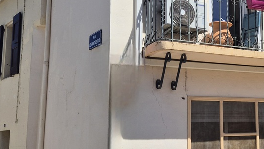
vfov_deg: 21.4
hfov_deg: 34.8
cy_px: 67
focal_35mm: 56
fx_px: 392
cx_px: 245
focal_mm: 5.4
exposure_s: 1/3333
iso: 25
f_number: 1.8
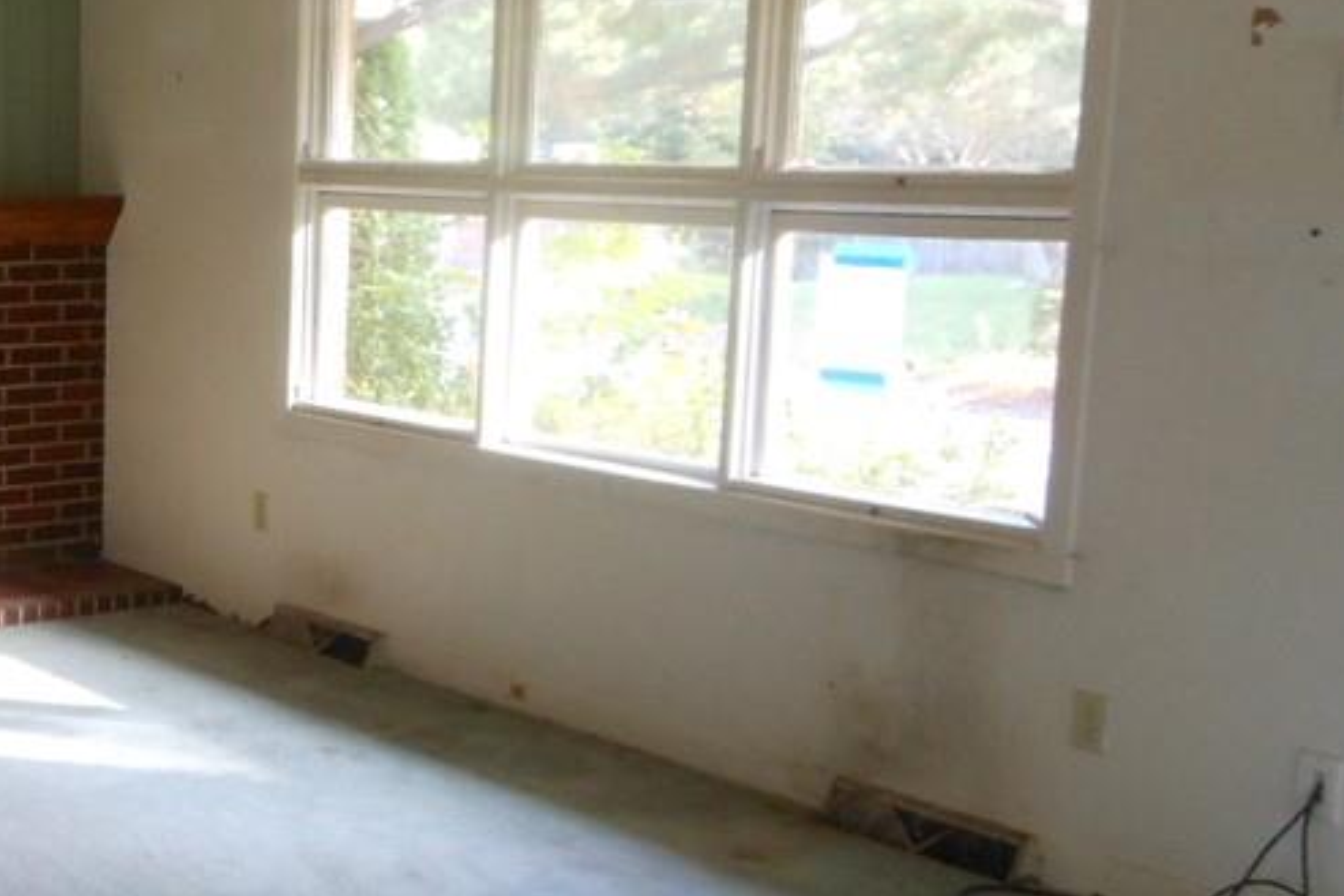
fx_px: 2016
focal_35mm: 54
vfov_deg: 25.0
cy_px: 376
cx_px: -14
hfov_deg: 33.6
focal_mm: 4.5
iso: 250
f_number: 3.2
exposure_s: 1/30
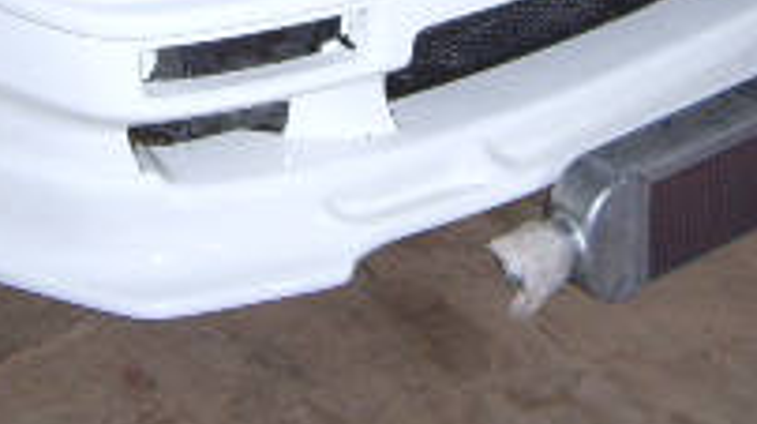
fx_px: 2426
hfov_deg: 17.7
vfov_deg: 9.7
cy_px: -206
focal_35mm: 121
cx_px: 251
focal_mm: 5.8
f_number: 2.8
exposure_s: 1/30
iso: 69
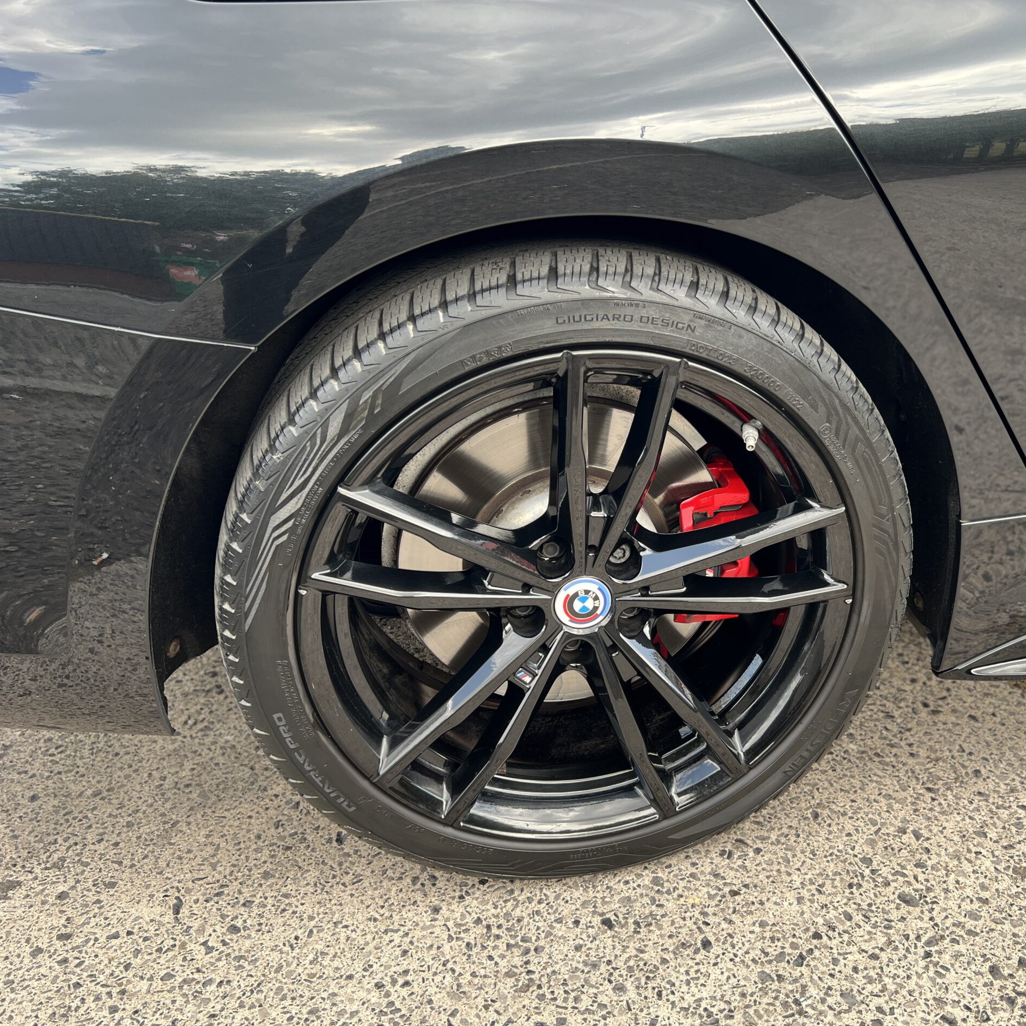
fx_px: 1040
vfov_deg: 52.5
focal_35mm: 31
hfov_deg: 52.3
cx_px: 602
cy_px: 516
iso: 40
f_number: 1.5
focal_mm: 5.7
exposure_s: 1/200
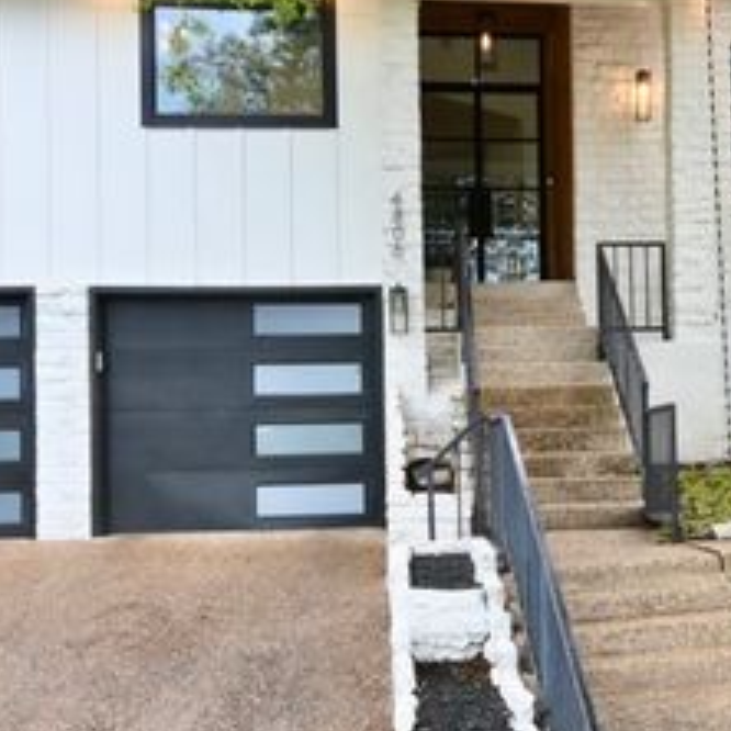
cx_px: 705
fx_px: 1099
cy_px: 298
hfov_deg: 34.0
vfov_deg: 36.7
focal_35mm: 46
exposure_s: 1/160
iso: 500
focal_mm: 16
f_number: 5.6
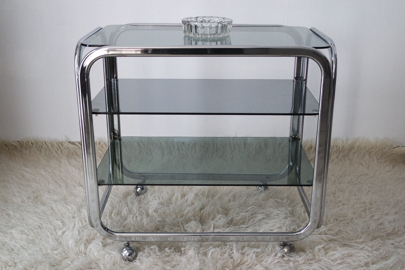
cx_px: 202
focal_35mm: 43
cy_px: 135
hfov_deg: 45.4
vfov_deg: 31.2
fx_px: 484
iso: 800
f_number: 4
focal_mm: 28
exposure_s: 1/50
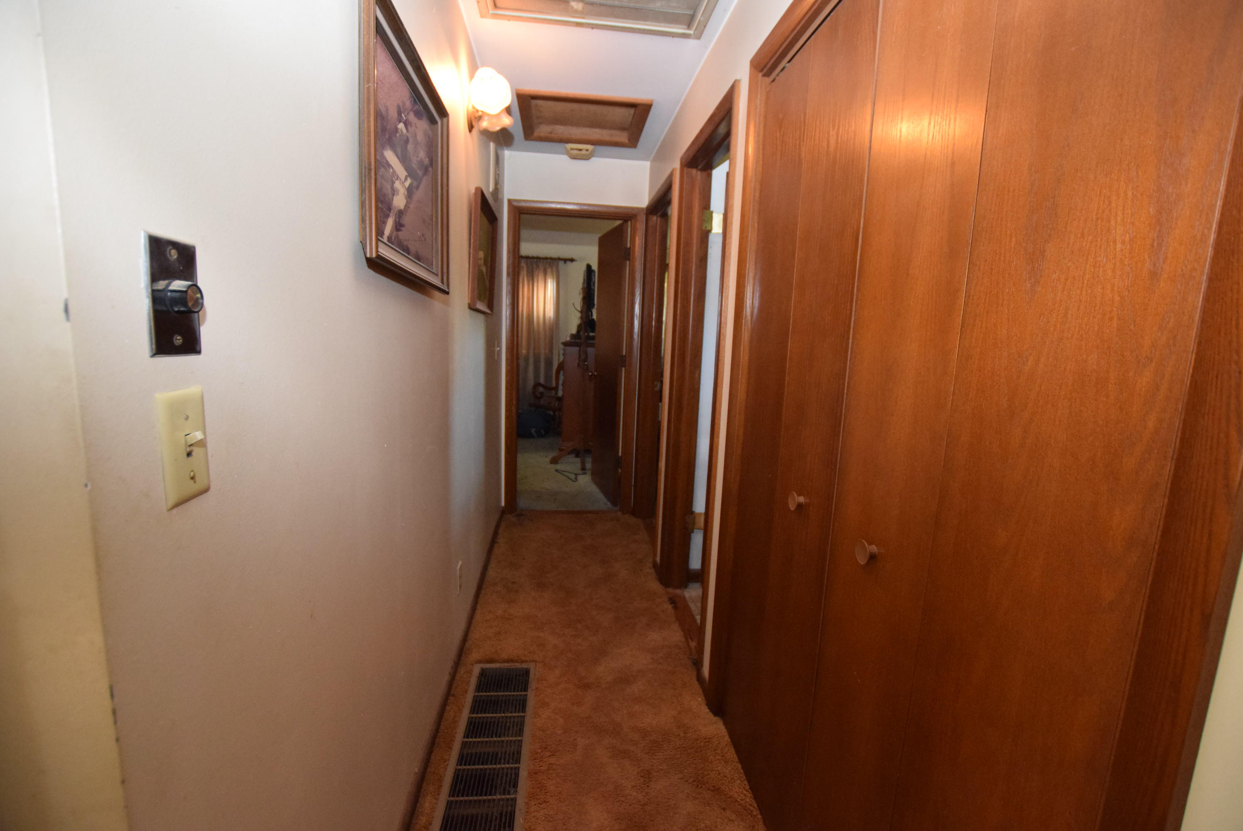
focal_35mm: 15
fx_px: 518
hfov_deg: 100.3
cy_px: 416
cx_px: 622
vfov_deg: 77.4
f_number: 3.5
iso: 3200
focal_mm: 10
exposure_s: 1/60
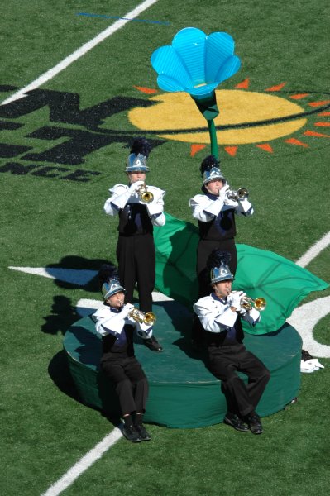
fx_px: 4958
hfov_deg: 3.8
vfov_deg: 5.7
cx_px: 165
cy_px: 248
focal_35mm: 360
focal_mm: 240
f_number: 5.6
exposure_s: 1/1000
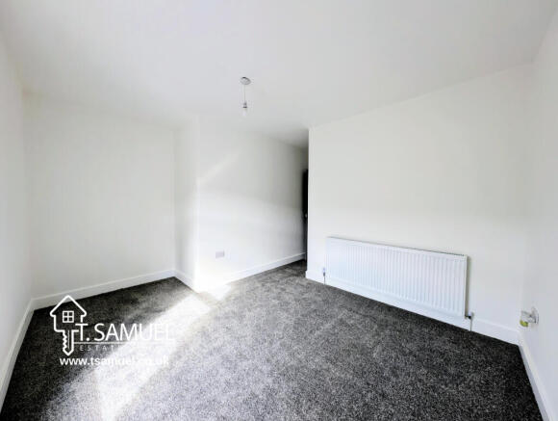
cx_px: 279
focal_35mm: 12
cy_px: 210
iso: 37
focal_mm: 2.23
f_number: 1.95
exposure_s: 1/140
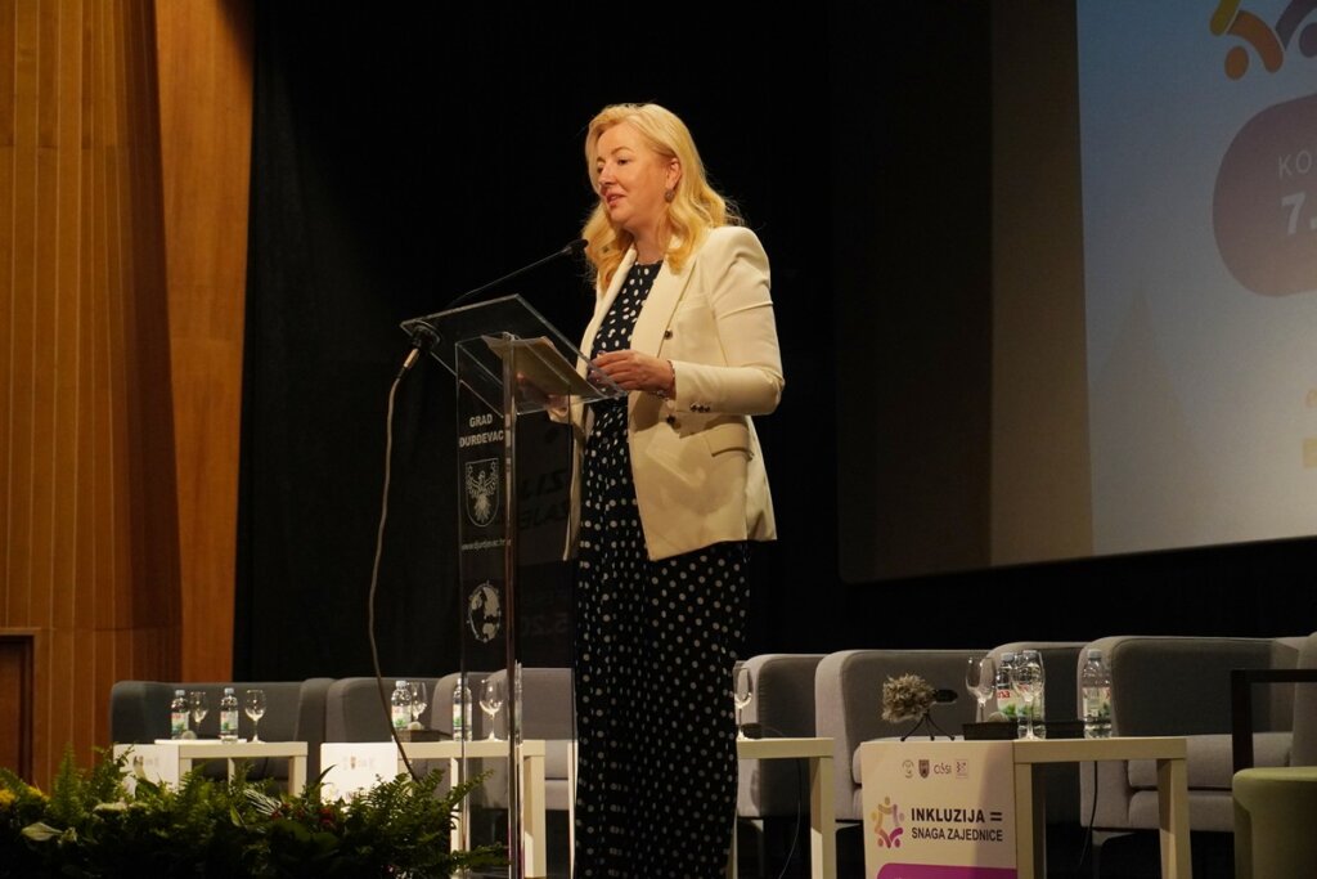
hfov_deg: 27.5
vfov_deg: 18.6
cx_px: 658
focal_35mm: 74
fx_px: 2689
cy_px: 440
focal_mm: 49
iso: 2000
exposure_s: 1/100
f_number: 5.6
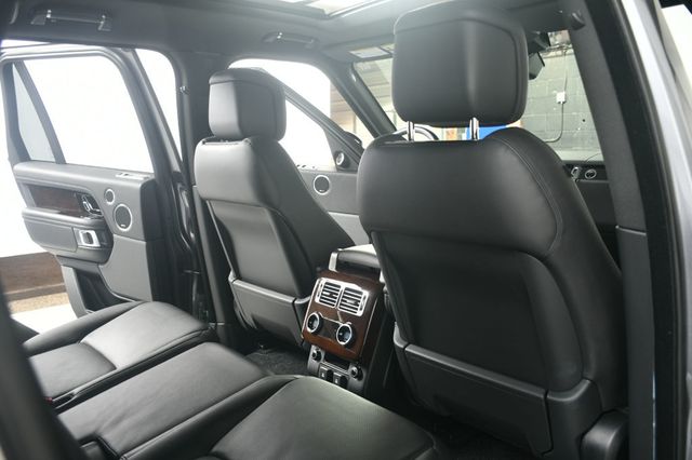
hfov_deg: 62.0
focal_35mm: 30
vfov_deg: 43.6
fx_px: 576
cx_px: 346
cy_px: 230
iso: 100
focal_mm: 20
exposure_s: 1/160
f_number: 3.5
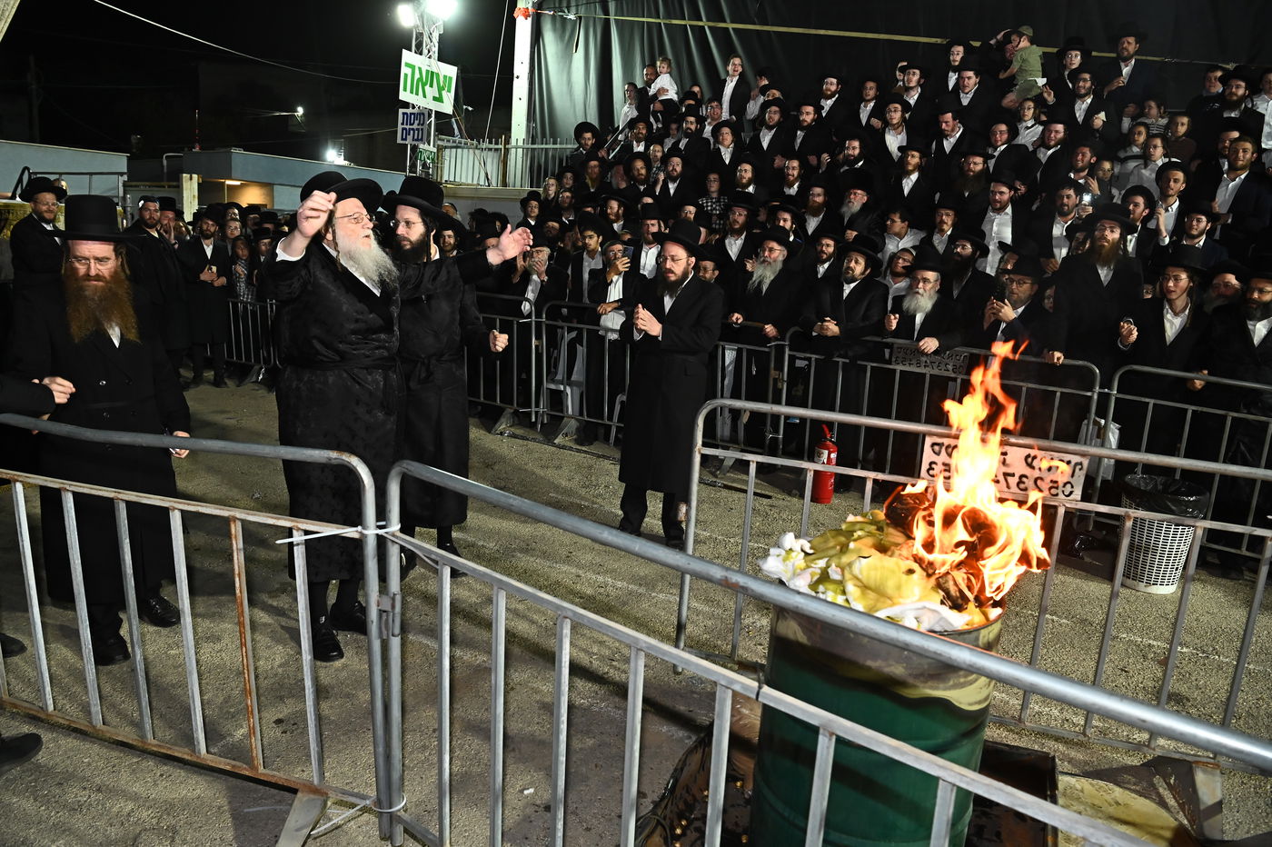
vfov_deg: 53.1
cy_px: 424
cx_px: 636
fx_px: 848
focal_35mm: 24
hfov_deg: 73.8
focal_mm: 24
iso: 2000
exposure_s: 1/125
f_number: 6.3
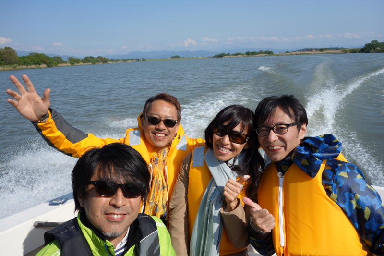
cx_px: 192
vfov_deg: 46.4
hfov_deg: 65.5
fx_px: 299
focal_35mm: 28
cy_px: 128
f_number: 5
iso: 125
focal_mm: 10.4
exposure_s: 1/800
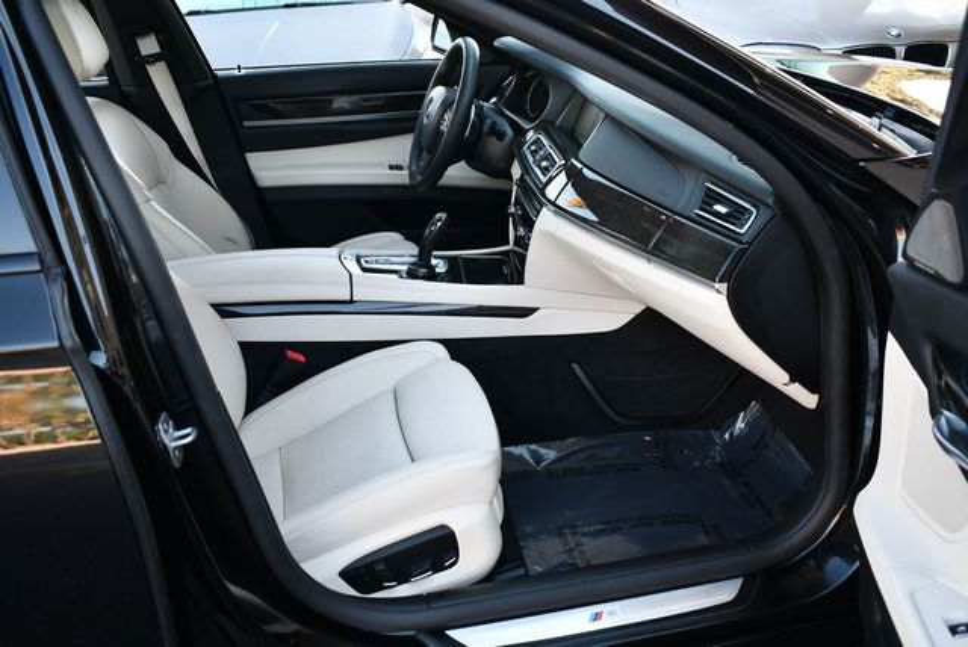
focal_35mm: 36
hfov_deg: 53.1
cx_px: 484
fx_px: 969
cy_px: 324
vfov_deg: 36.9
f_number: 3.5
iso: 450
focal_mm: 18
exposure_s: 1/250
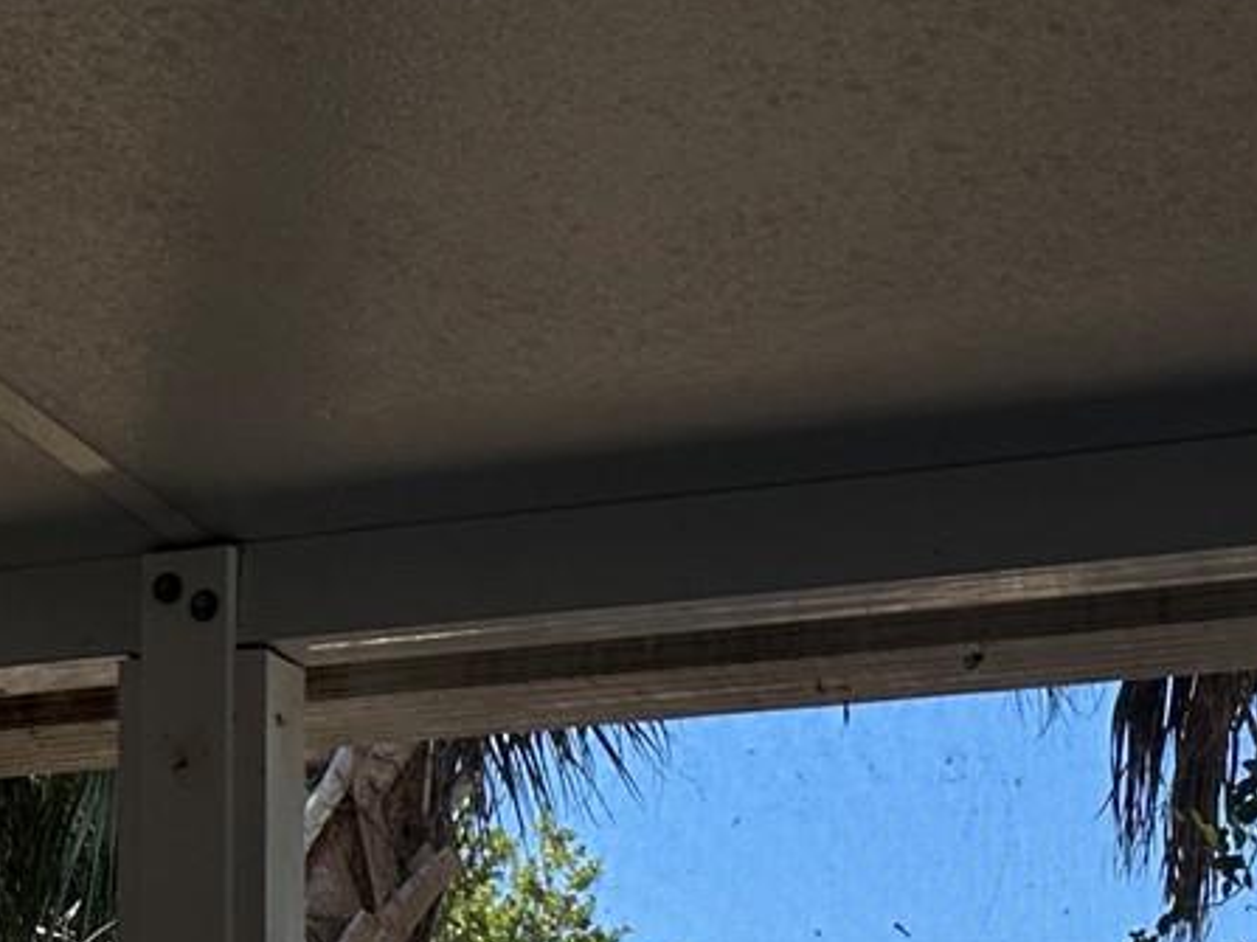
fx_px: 3122
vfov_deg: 15.1
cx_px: 1249
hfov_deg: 22.0
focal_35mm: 86
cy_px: 1656
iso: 80
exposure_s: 1/1393
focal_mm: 6.86
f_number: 1.78
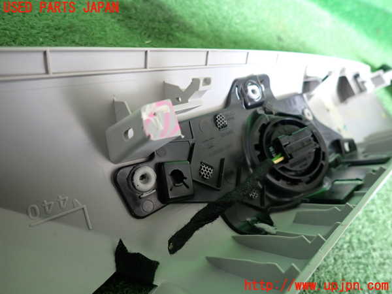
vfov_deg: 54.9
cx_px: 196
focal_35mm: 25
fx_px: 283
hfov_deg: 69.4
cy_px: 147
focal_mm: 4.5
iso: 320
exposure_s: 1/30
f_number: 2
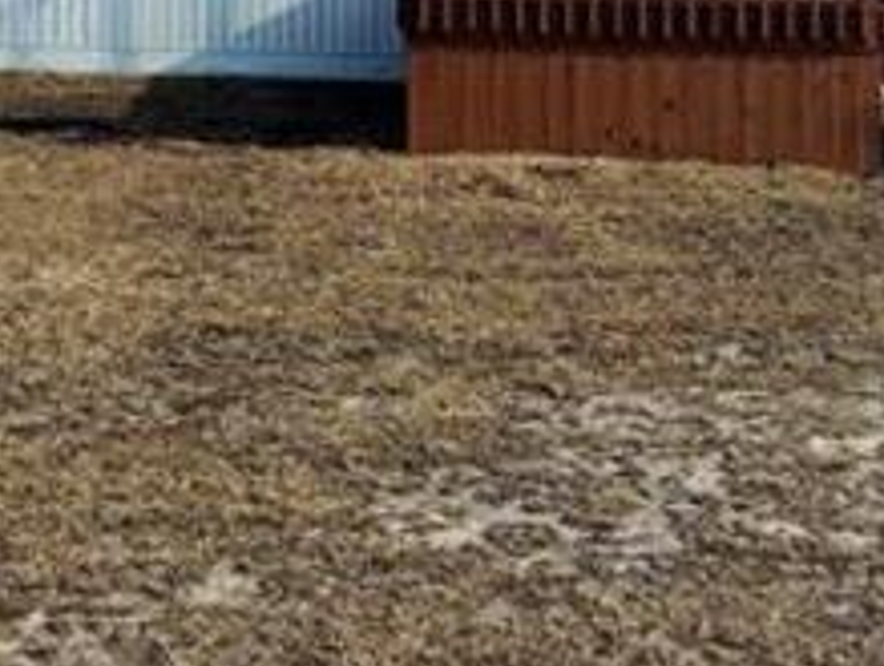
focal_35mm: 84
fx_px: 2149
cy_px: -285
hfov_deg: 22.9
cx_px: 186
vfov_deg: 16.3
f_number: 1.8
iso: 50
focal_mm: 6.06
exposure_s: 1/2135
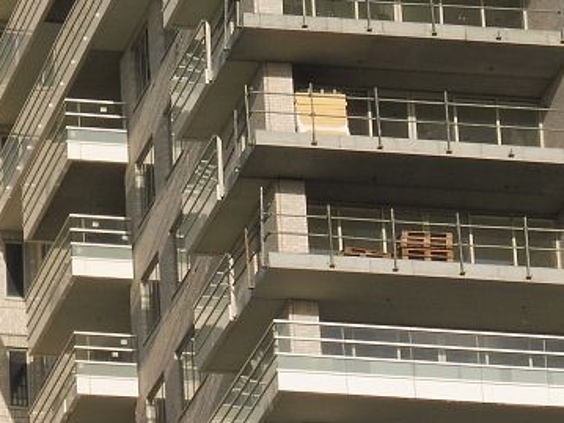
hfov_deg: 5.4
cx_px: -8
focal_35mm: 368
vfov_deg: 4.0
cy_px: 223
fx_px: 5994
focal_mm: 23.1
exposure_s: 1/400
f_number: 7.1
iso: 100
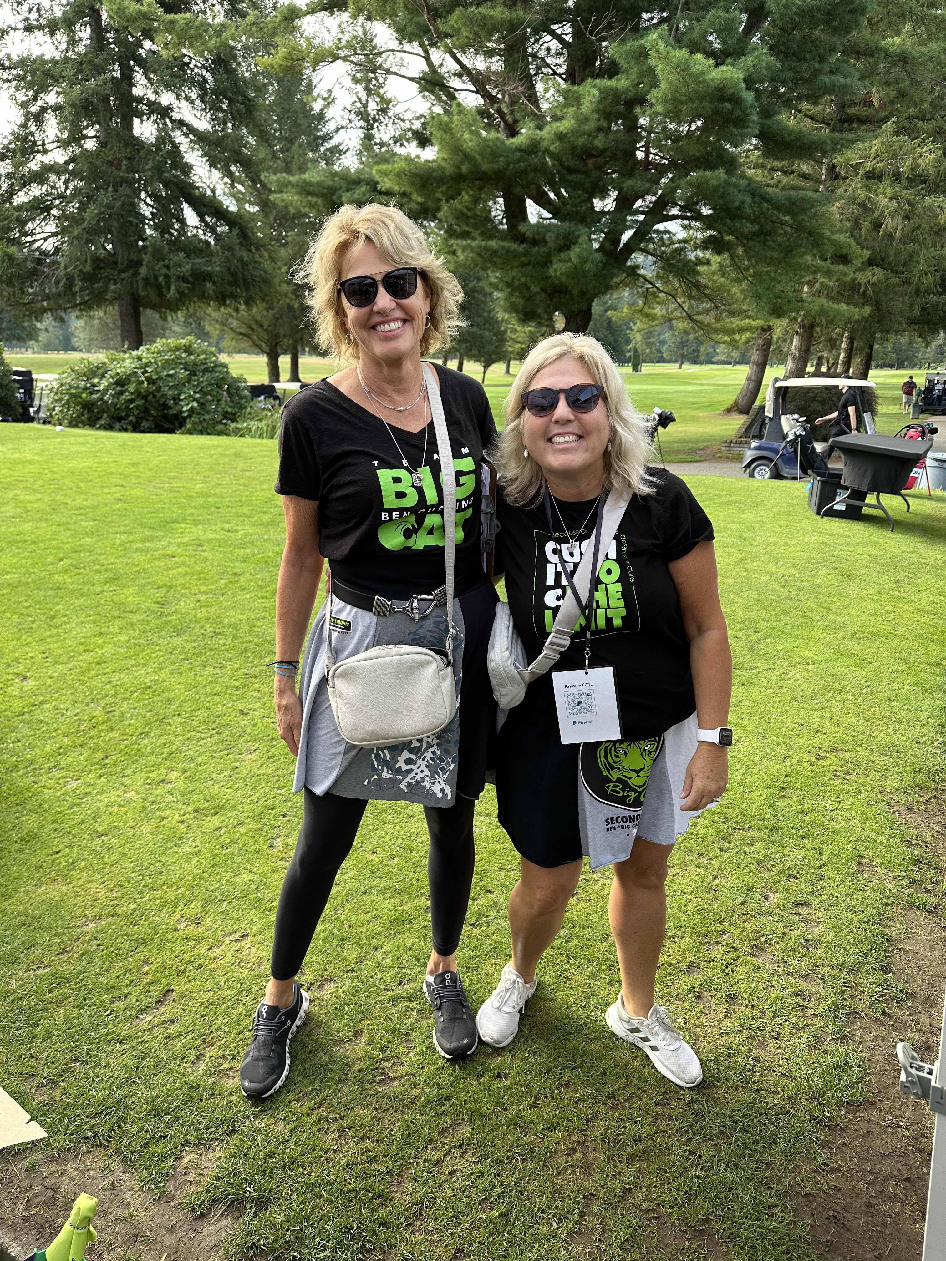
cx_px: 473
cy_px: 630
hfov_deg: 56.8
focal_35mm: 24
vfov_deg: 71.6
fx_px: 875
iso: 80
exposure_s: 1/477
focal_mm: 6.86
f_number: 1.78
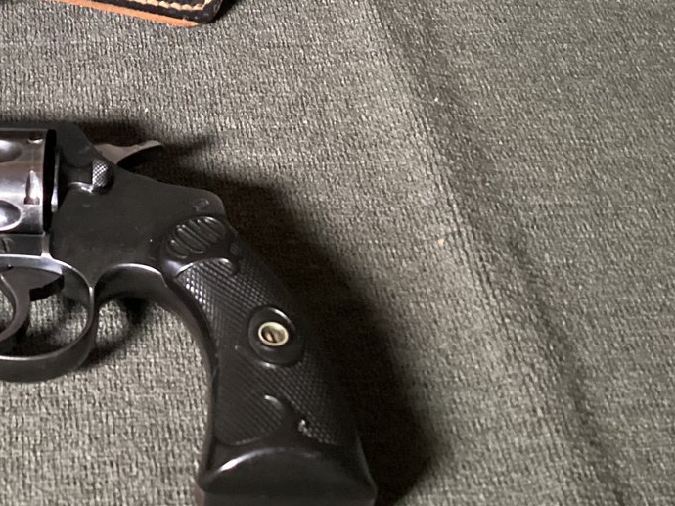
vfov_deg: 21.2
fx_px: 1326
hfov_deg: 27.2
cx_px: 24
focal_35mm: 68
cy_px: 69
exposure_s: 1/30
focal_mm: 3.3
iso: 320
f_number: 2.4
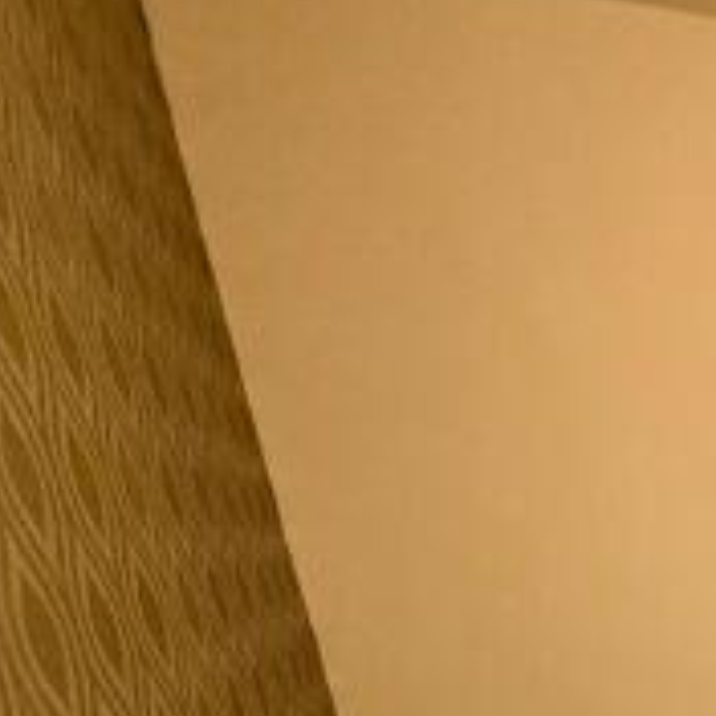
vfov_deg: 36.5
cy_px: 726
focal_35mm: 41
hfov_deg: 26.5
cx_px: 1125
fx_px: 959
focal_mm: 2.22
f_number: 2.2
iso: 640
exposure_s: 1/50
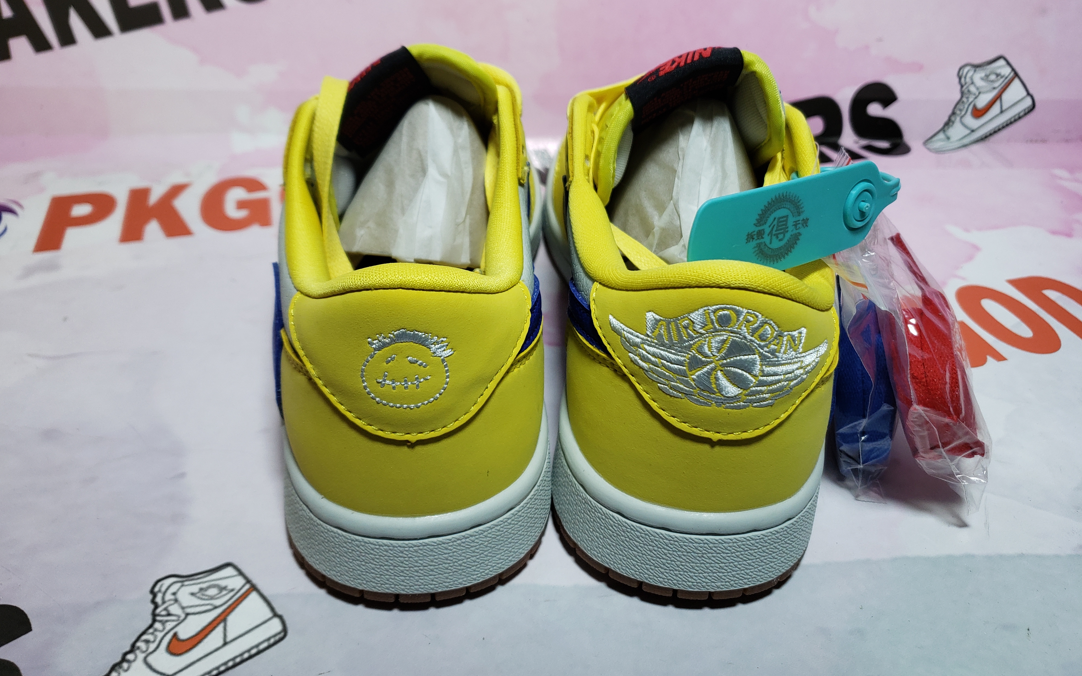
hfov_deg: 66.5
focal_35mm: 28
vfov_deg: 44.5
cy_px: 304
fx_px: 826
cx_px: 542
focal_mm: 4.3
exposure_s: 1/525
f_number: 1.5
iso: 50
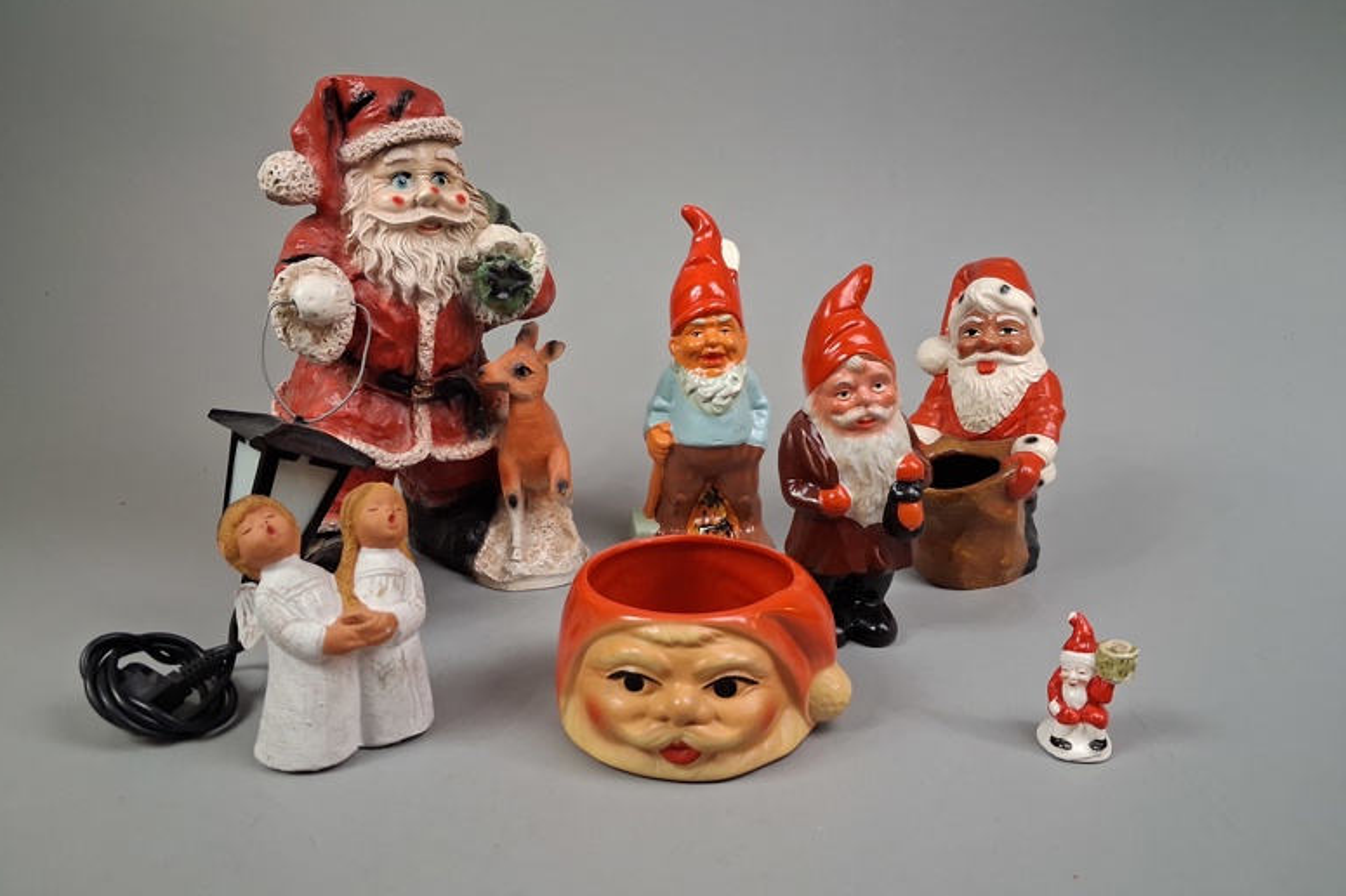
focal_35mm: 29
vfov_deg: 44.9
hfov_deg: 63.7
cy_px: 472
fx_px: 1084
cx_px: 657
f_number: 1.8
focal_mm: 4
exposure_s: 1/100
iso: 400
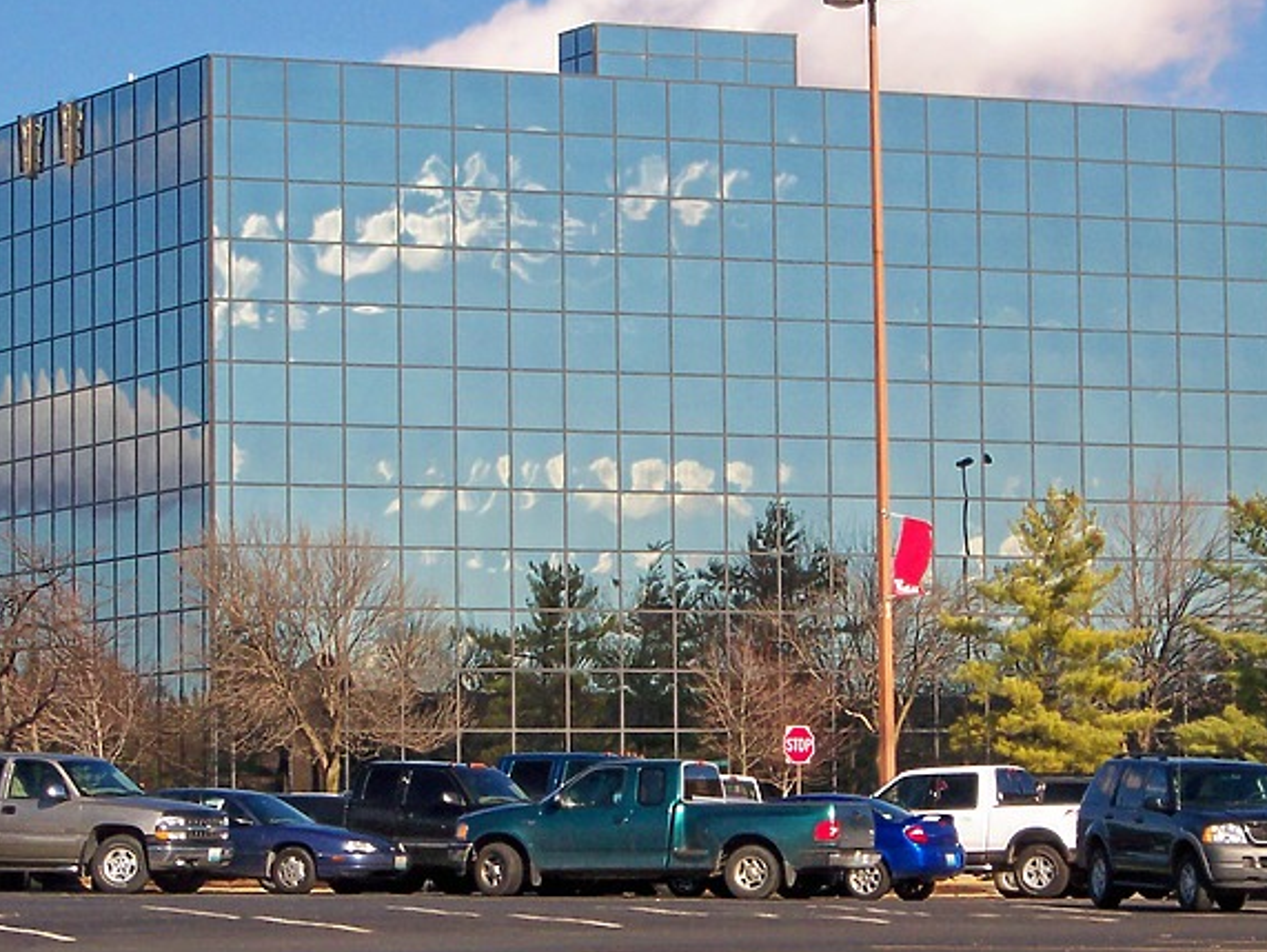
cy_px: 406
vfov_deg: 9.3
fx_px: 5823
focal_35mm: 159
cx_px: 710
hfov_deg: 12.4
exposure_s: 1/350
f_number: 8
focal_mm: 21.3
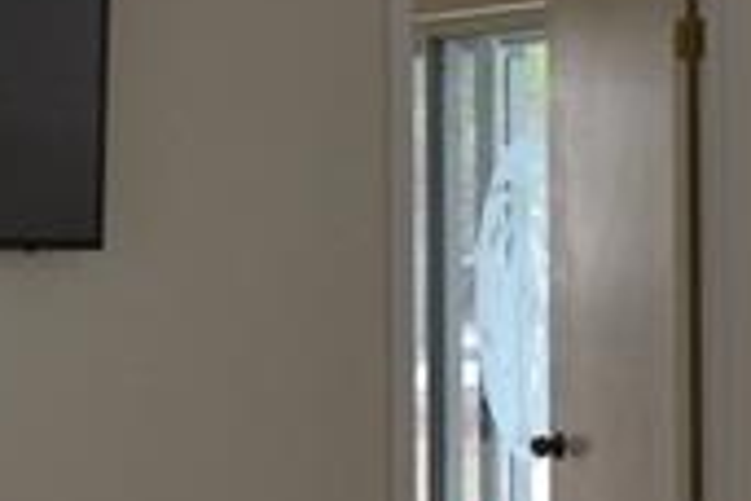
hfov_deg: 10.3
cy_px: 237
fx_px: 4130
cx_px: 88
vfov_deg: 6.9
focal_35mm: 198
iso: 400
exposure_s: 1/80
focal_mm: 22
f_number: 4.5
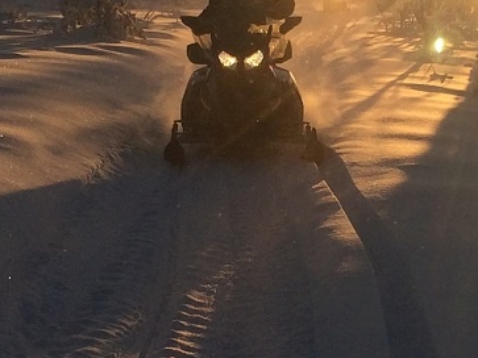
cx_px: 308
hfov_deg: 15.4
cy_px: 220
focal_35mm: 128
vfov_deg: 11.6
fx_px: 1767
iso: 32
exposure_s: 1/3425
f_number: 2.2
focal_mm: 4.15
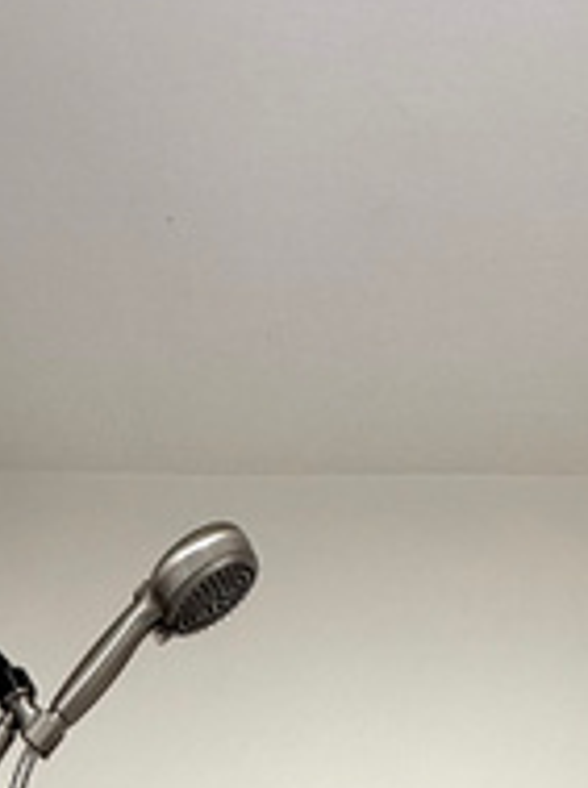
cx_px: 363
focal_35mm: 57
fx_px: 1295
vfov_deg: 20.8
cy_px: 1476
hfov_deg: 25.5
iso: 80
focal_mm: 2.22
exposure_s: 1/99
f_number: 2.2
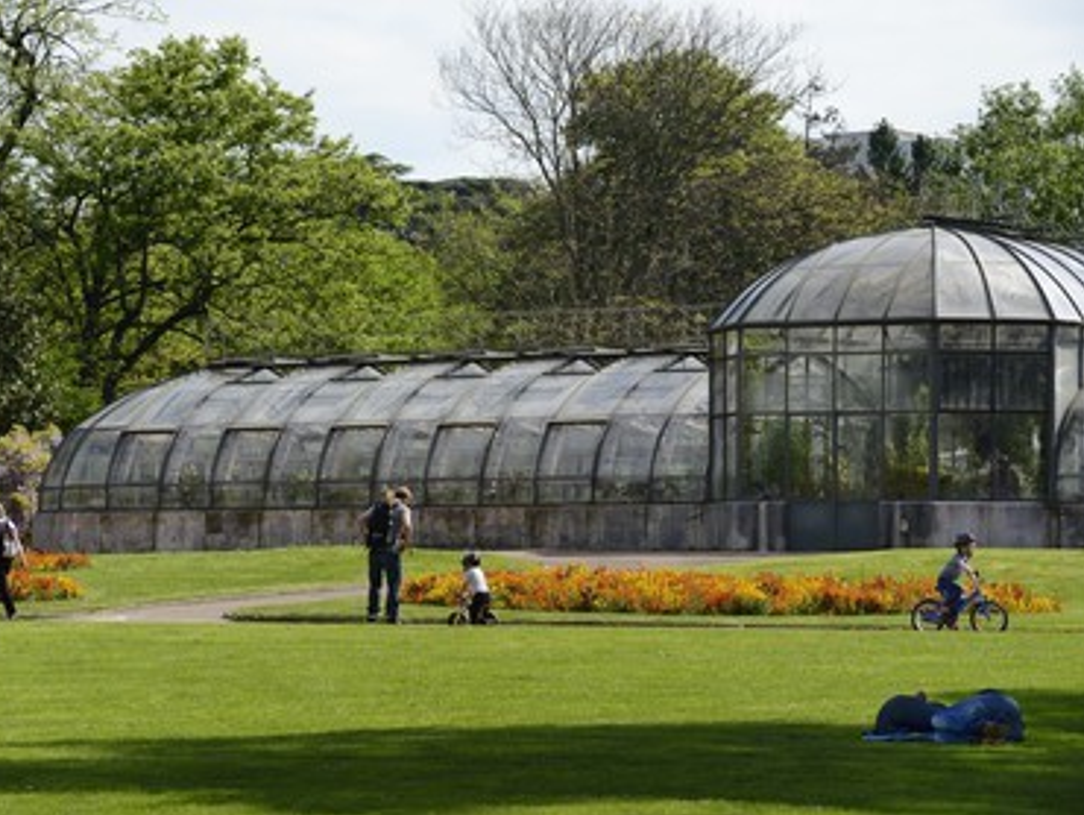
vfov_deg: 8.3
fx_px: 5640
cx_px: 480
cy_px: 408
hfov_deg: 11.0
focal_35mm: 180
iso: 200
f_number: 10
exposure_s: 1/250
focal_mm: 165
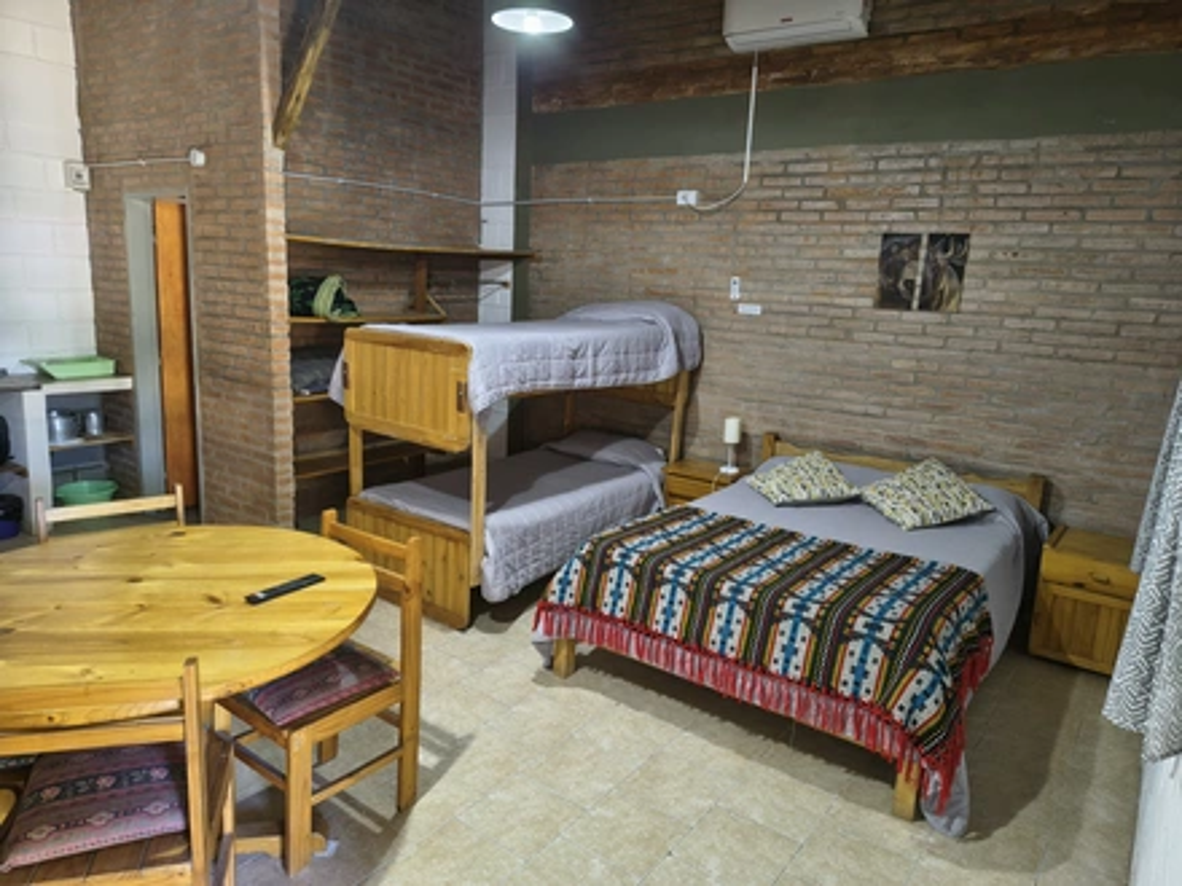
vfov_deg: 56.8
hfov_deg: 71.6
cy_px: 443
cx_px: 591
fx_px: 820
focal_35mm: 24
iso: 2058
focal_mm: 5.56
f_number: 1.8
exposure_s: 1/33.3
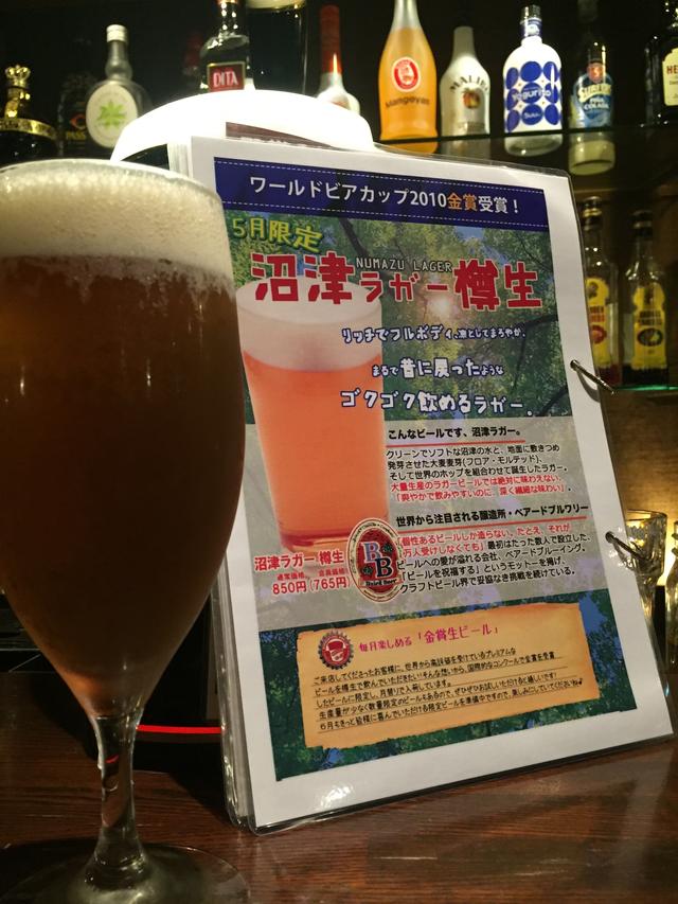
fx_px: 757
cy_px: 452
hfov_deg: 48.2
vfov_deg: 61.7
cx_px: 339
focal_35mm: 29
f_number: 2.2
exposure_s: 1/17
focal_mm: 4.15
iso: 250
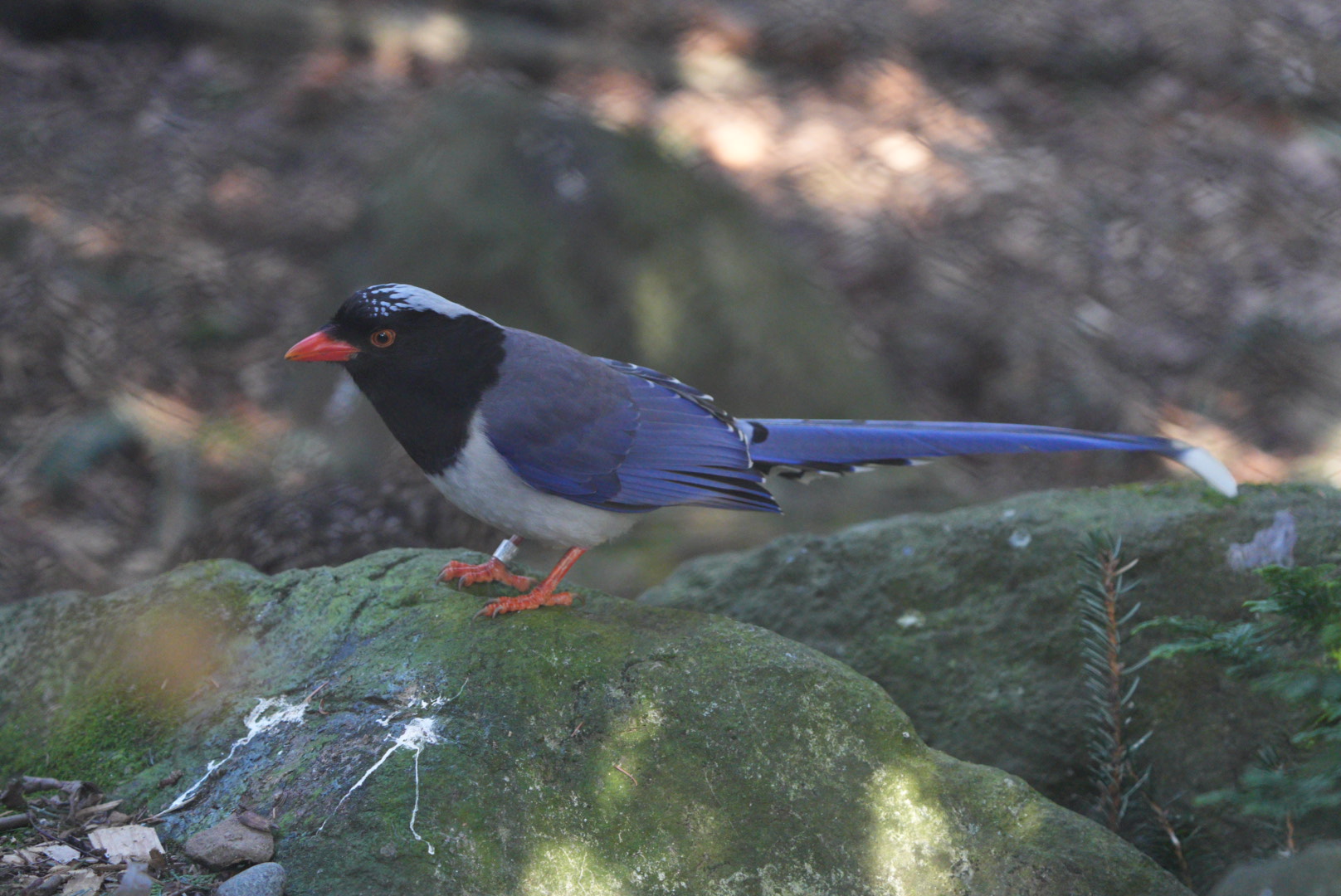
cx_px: 670
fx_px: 7455
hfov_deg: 10.3
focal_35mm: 200
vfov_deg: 6.9
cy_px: 448
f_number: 5.6
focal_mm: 200
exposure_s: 1/400
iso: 6400
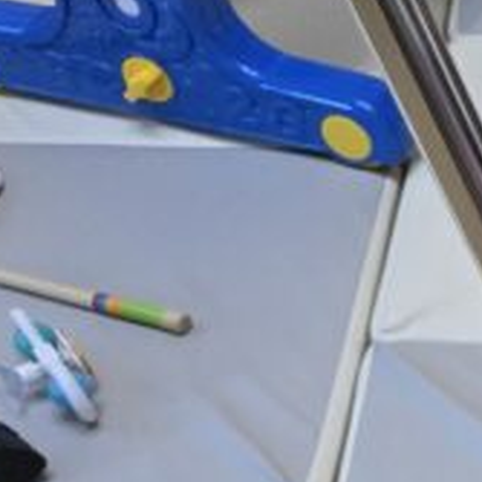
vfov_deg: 13.3
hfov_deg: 10.8
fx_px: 1969
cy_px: 698
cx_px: 1322
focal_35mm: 125
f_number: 1.8
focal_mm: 5.4
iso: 1000
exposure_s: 1/120
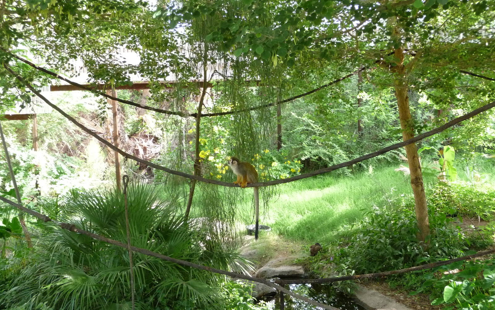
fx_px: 688
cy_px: 173
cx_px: 248
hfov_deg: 39.6
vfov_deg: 25.3
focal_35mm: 51
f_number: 4.2
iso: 400
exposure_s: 1/100
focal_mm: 8
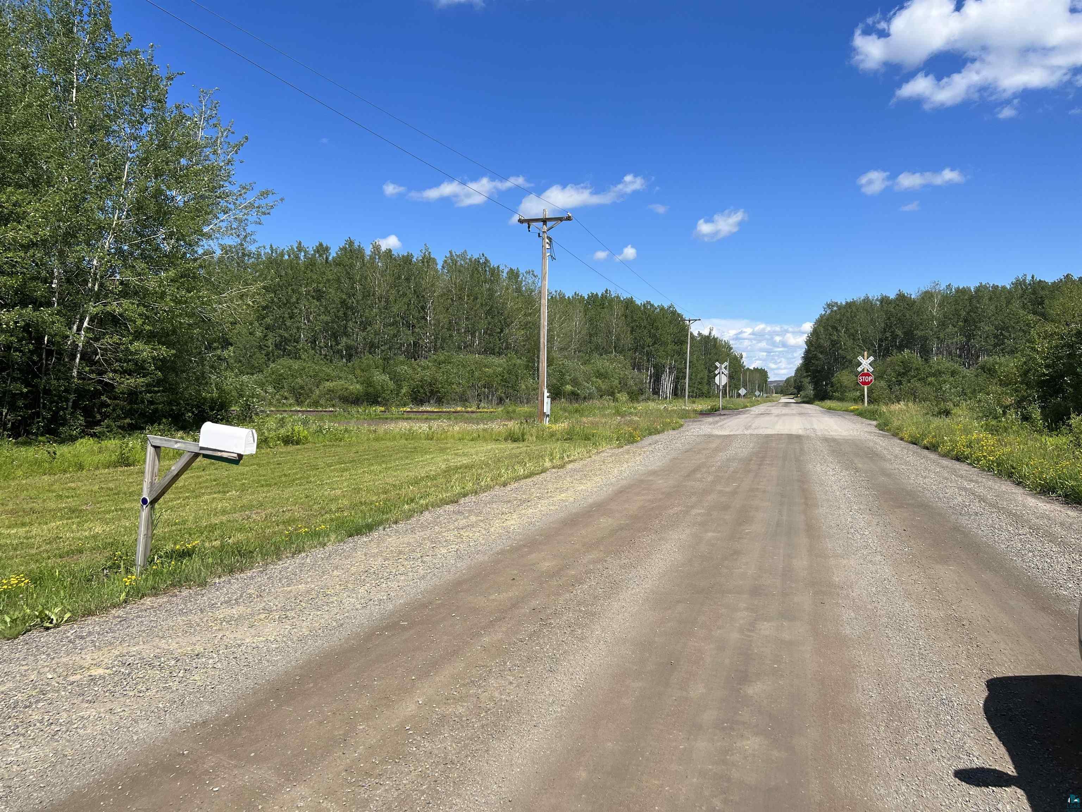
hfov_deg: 67.3
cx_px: 541
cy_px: 406
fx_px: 813
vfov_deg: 53.1
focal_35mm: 26
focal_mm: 5.7
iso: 50
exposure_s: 1/4274
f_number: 1.5
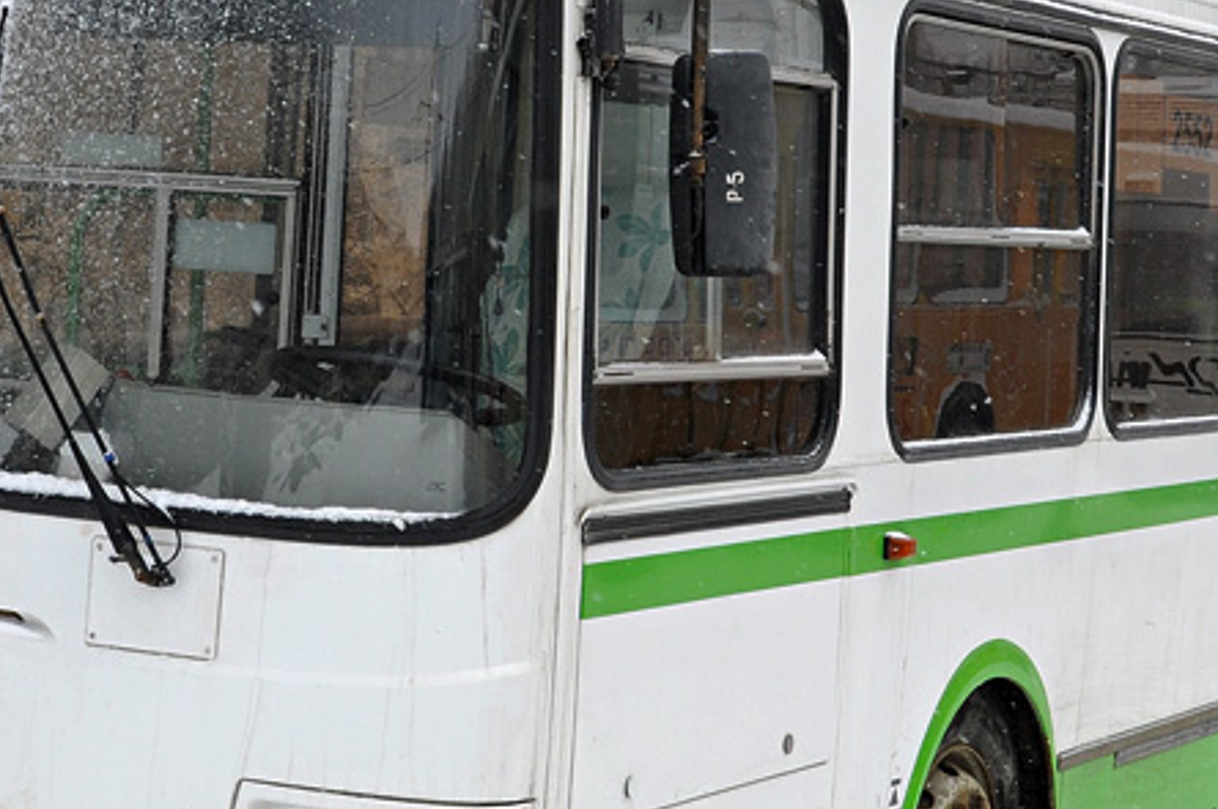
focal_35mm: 101
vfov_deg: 13.5
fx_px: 3425
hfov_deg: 20.1
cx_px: 370
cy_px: 355
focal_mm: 25
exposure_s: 1/250
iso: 160
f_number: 8
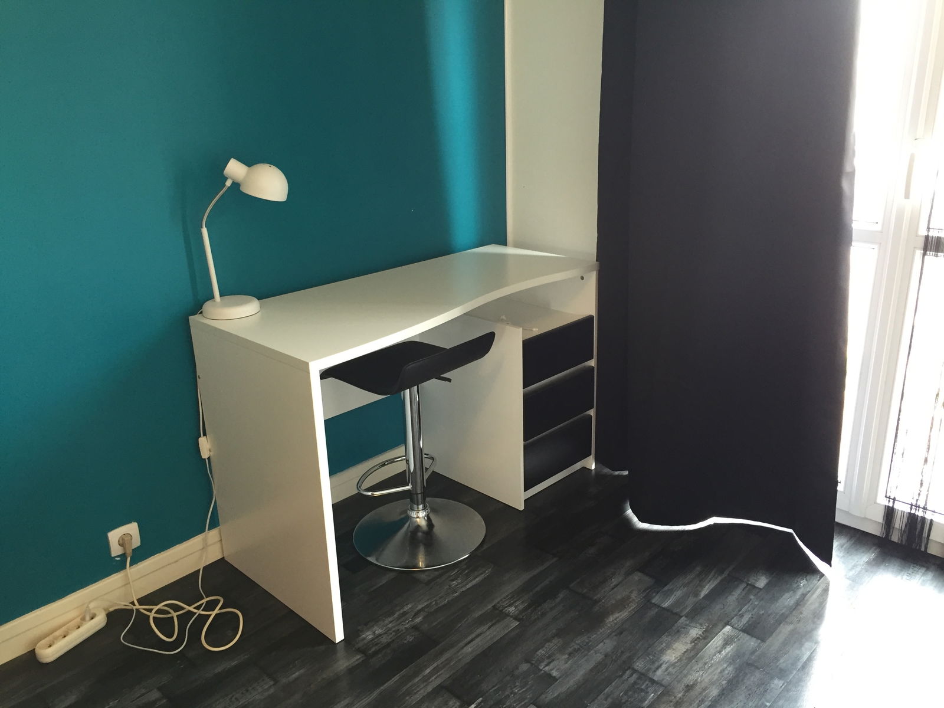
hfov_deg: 61.7
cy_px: 354
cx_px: 472
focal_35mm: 29
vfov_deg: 48.2
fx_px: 791
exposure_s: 1/33
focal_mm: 4.15
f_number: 2.2
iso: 125
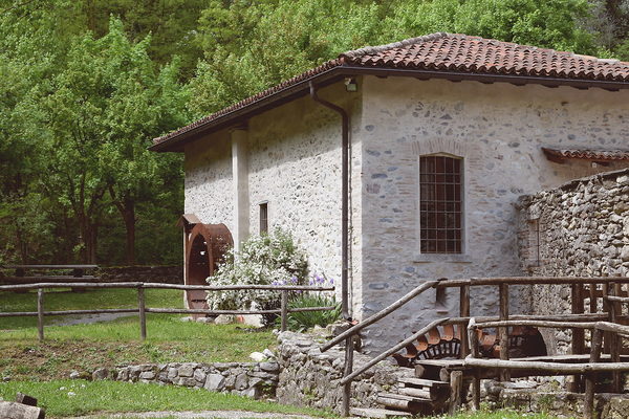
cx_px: 314
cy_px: 210
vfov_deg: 17.5
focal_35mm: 78
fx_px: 1363
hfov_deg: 26.0
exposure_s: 1/250
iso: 200
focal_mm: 52
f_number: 8
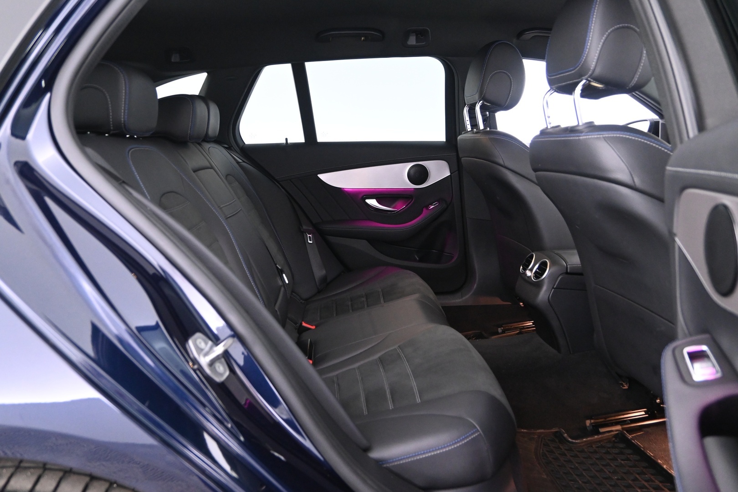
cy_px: 246
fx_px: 553
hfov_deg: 67.4
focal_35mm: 27
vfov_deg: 47.9
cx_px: 369
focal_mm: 18
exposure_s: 1/13
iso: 2500
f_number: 3.5
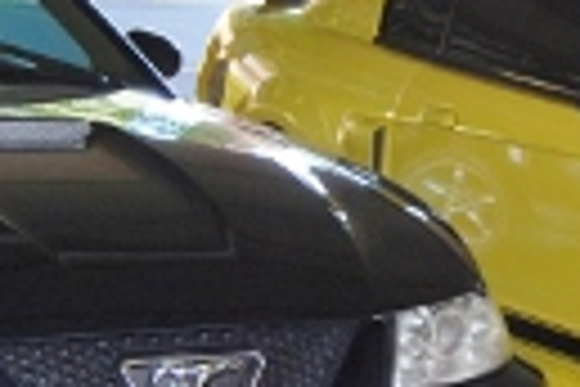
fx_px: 2642
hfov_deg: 12.5
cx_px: 360
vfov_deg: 8.4
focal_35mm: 164
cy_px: 153
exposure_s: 1/60
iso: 200
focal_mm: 22
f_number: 3.8
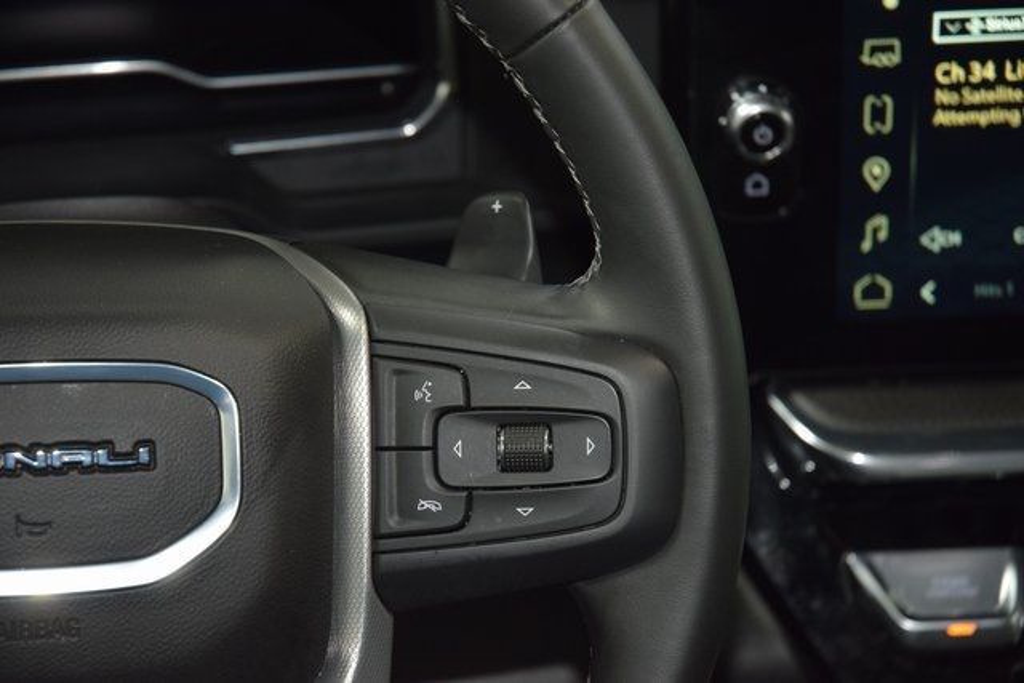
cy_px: 342
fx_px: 2987
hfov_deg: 19.5
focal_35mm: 105
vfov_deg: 13.0
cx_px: 512
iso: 1600
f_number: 4.5
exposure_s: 1/40
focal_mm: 70
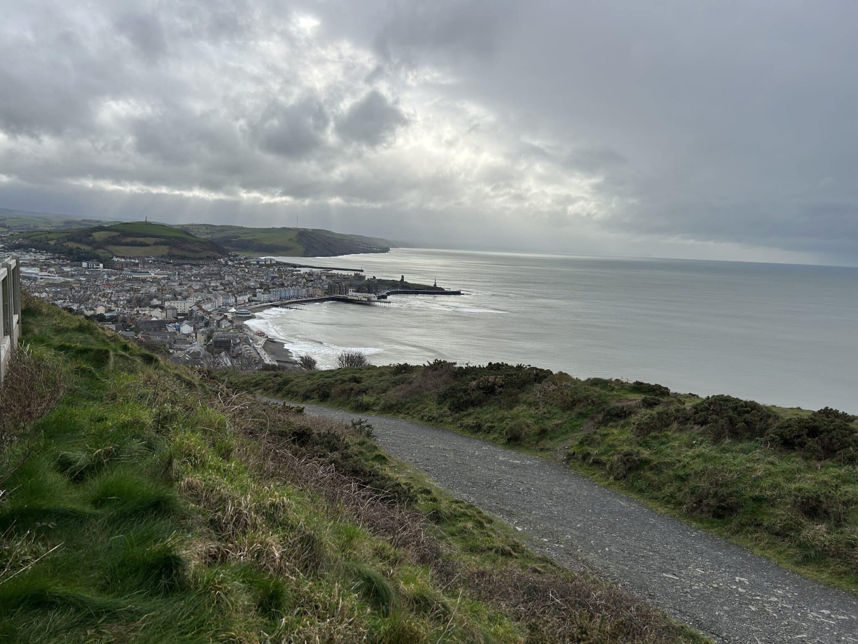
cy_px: 322
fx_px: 644
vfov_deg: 53.1
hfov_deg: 67.3
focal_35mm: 26
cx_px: 429
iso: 50
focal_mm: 5.7
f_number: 1.5
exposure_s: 1/4274
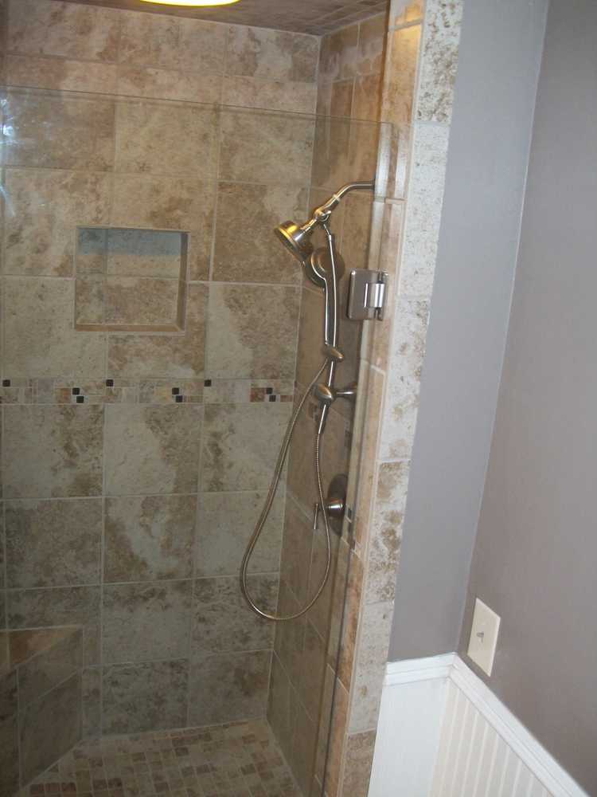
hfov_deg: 39.7
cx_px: 298
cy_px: 398
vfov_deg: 51.4
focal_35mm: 36
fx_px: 828
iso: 160
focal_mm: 6
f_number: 2.7
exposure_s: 1/30
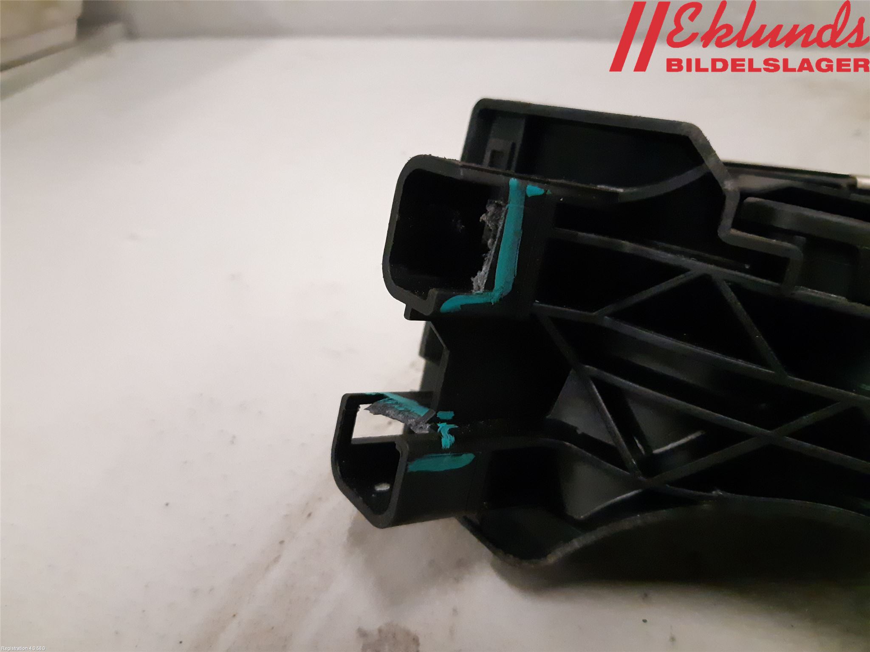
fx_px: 653
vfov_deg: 53.1
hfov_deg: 67.3
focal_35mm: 26
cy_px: 326
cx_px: 435
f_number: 1.7
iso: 800
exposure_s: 1/204
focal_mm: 3.93
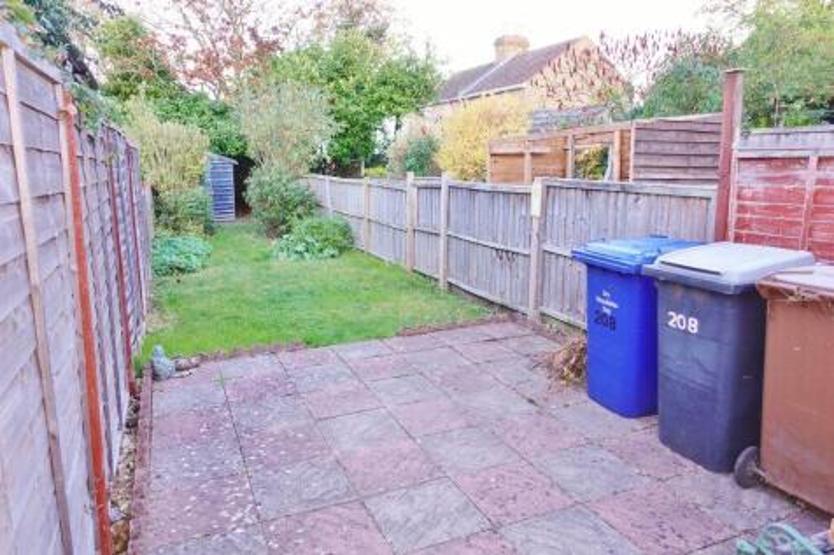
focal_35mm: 24
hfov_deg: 73.8
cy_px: 278
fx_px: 556
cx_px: 417
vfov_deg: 53.1
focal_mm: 8.8
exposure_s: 1/30
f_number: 1.8
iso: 125
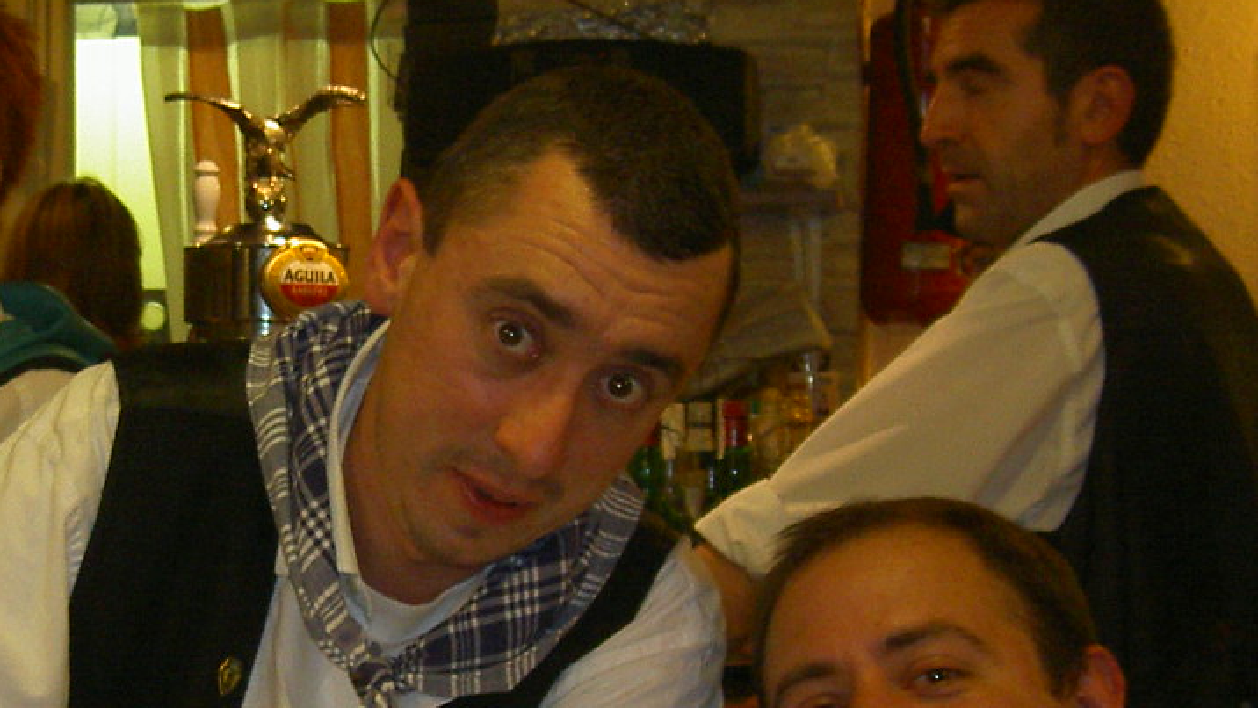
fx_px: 3169
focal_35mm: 95
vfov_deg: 12.7
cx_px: 218
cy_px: 497
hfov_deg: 22.1
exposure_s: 1/59.5
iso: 100
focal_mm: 8
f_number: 2.8
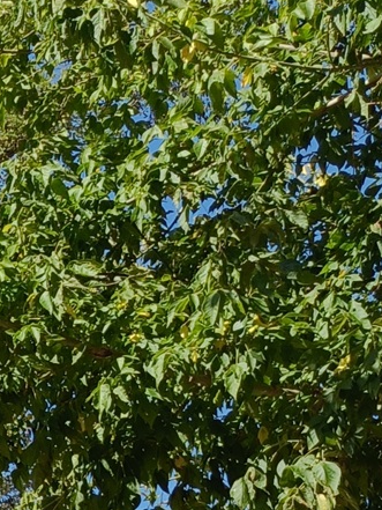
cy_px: 751
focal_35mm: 131
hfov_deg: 9.7
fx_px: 1927
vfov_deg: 14.1
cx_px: -597
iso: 50
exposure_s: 1/517
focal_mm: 4.7
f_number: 2.8
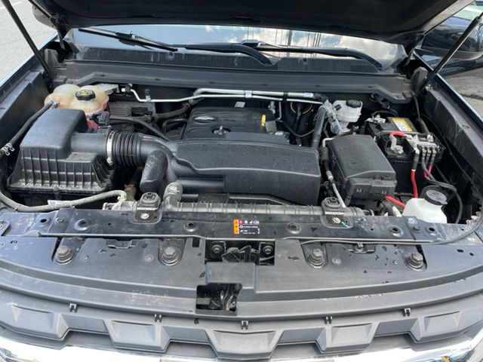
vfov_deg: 53.1
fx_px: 363
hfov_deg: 67.3
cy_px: 181
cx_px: 242
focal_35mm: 26
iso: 32
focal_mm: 4.2
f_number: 1.6
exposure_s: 1/140
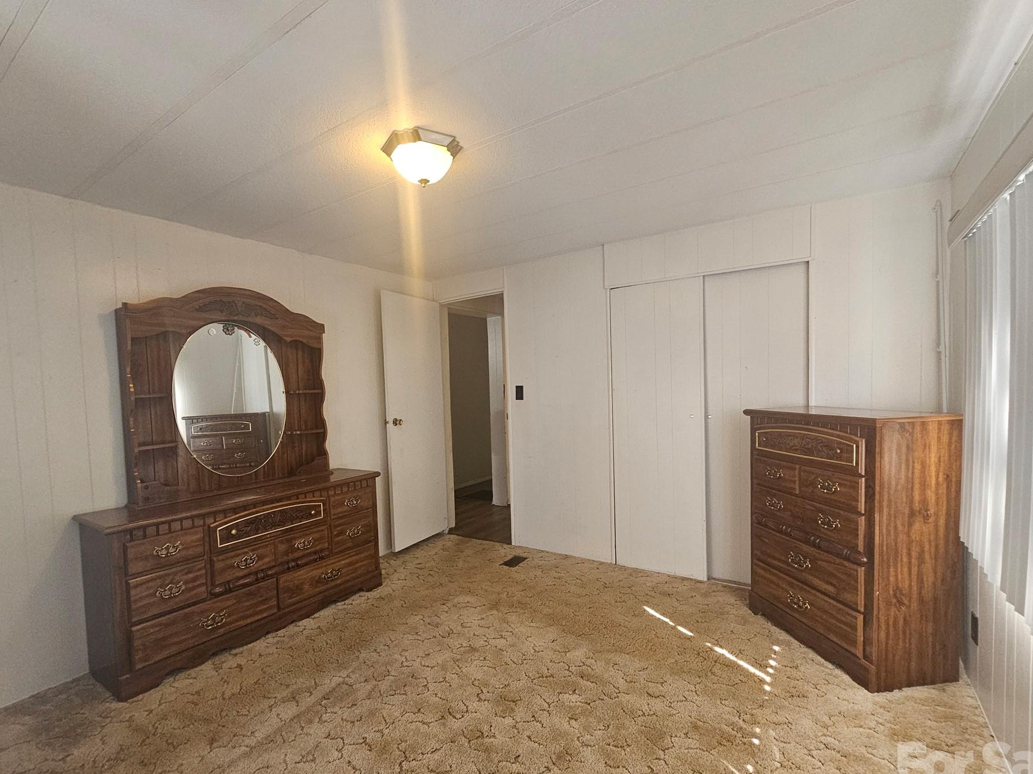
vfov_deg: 81.7
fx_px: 448
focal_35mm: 15
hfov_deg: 98.1
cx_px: 487
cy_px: 409
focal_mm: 2.2
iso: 320
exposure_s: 1/60
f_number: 2.2
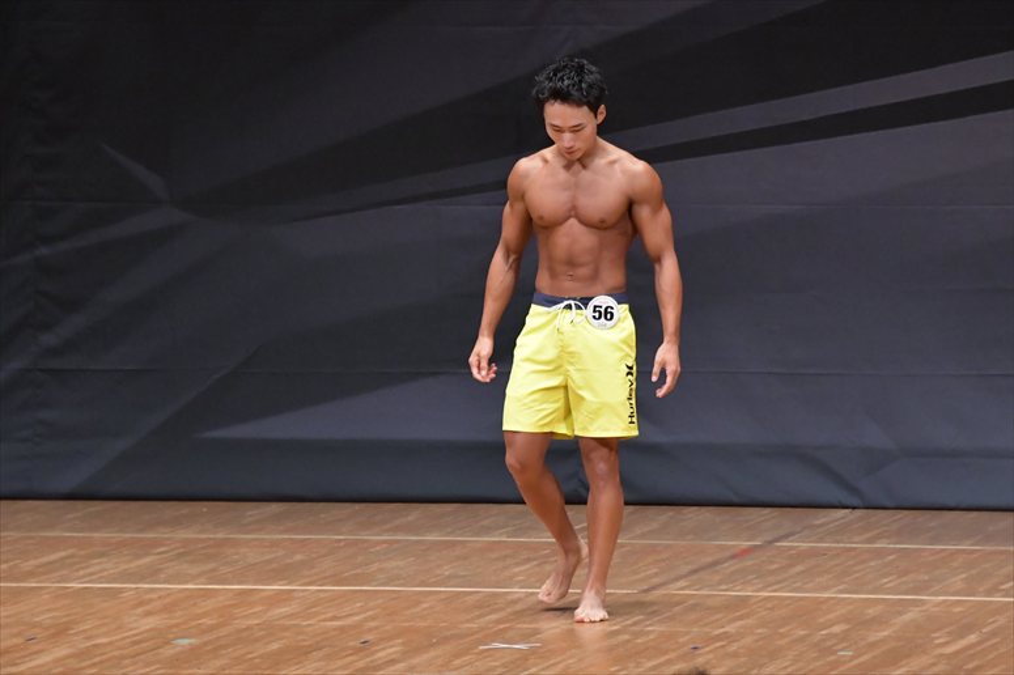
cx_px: 507
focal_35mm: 285
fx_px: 8024
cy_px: 338
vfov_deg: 4.8
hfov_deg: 7.2
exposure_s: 1/400
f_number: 5.6
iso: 6400
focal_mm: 190
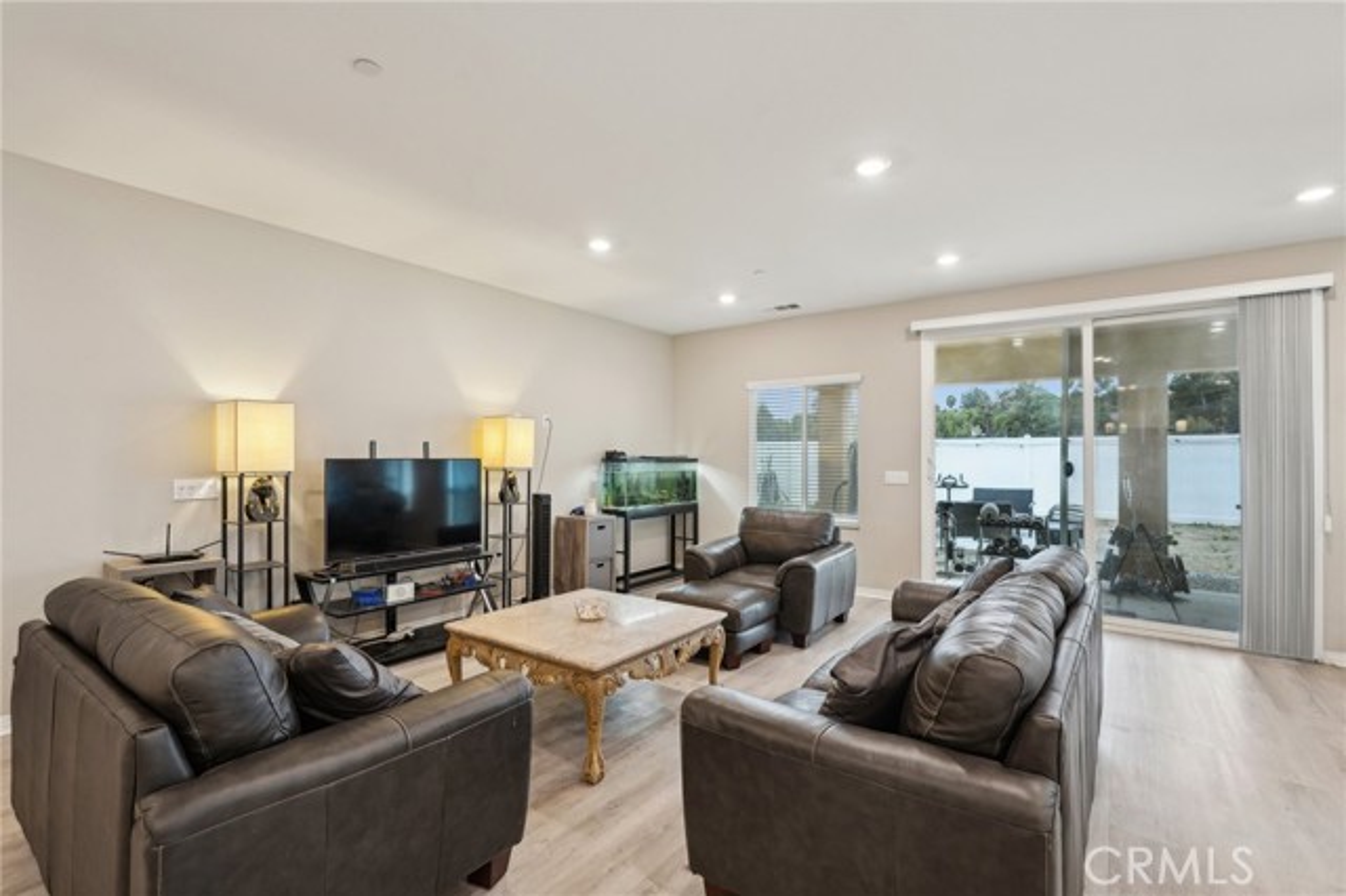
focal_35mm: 16
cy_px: 448
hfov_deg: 96.8
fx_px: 598
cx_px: 673
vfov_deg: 73.7
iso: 400
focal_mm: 16
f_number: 8
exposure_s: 1/8
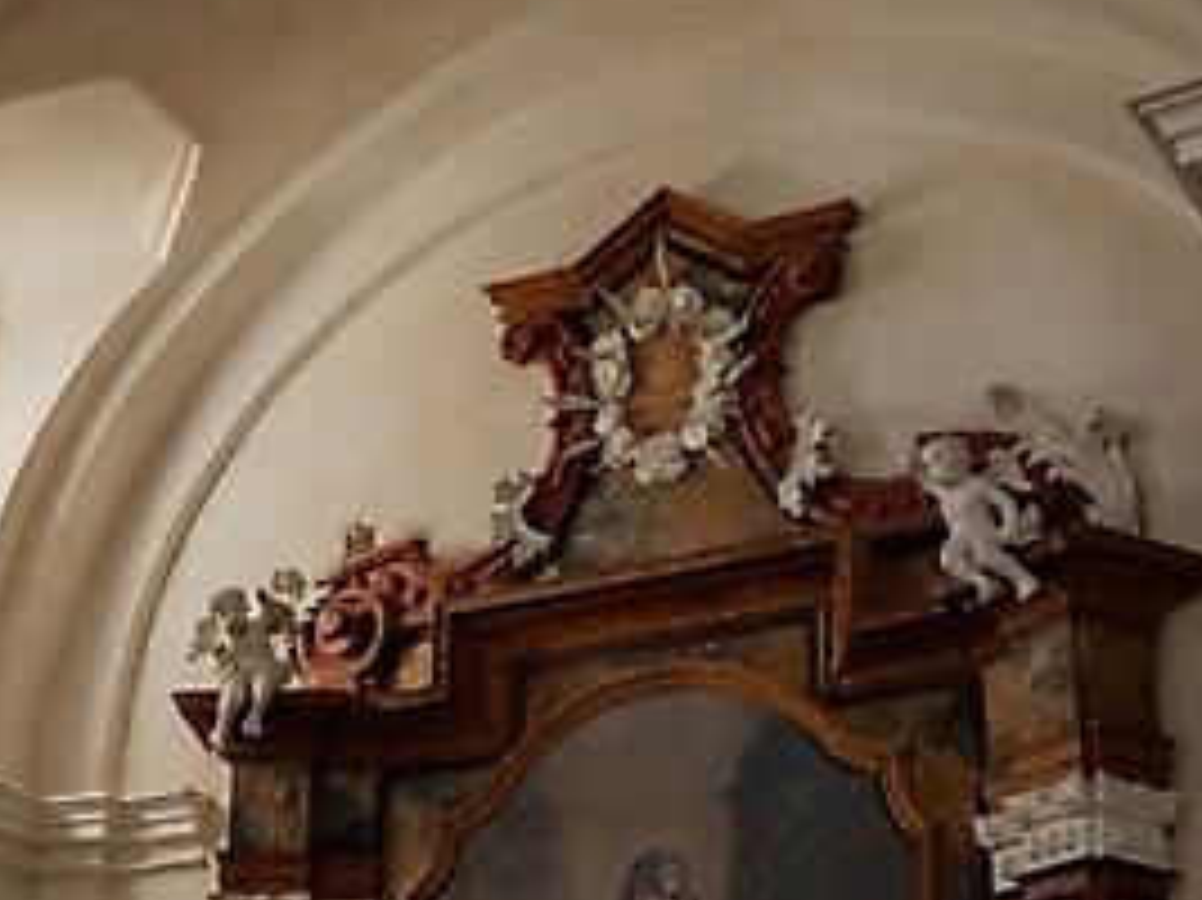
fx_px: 2811
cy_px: 567
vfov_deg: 18.2
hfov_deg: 24.0
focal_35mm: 81
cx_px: 351
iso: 160
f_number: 3.2
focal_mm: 50
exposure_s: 1/80
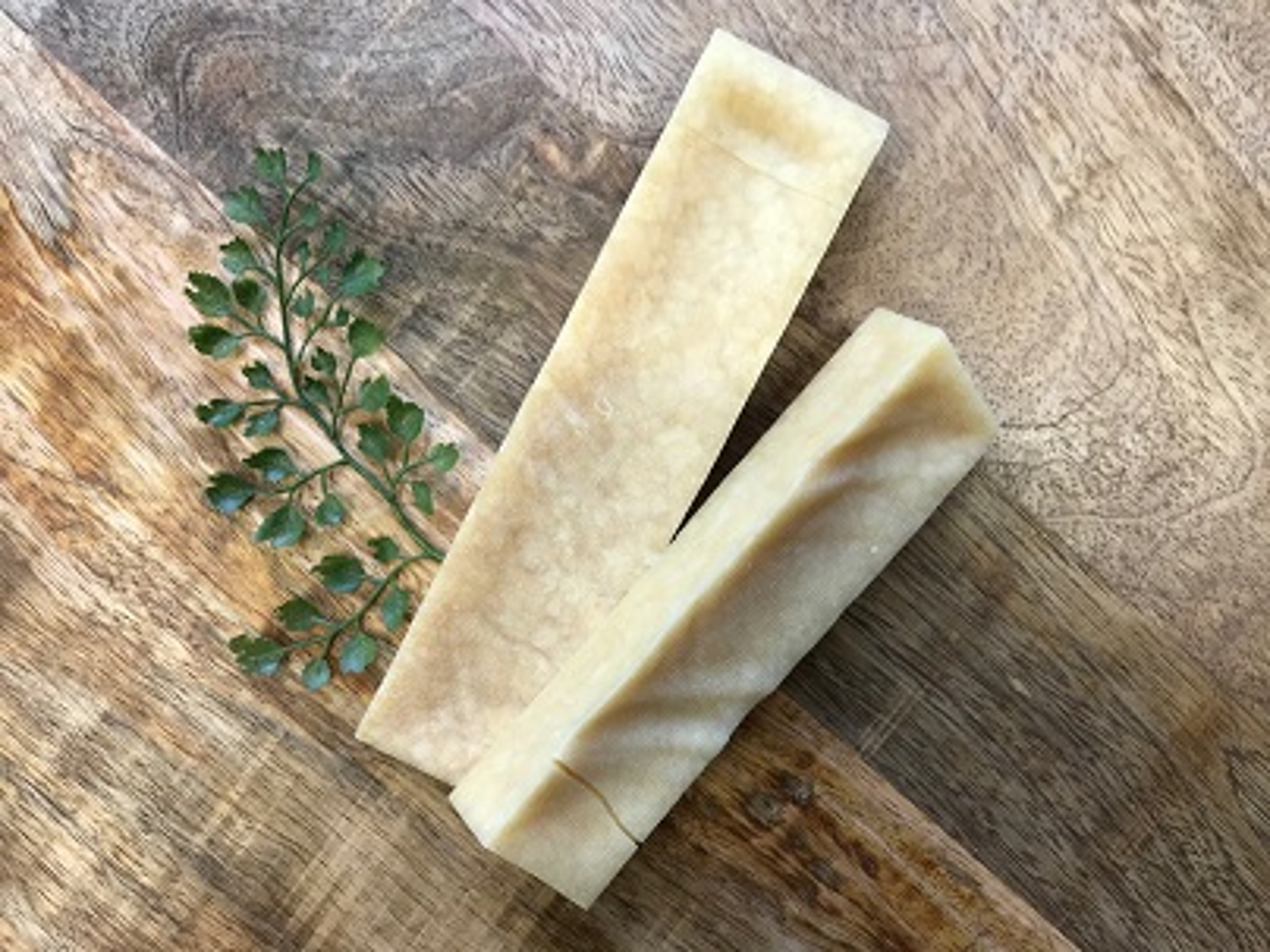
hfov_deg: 63.4
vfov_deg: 49.7
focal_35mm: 28
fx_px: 1027
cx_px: 635
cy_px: 476
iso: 25
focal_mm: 3.99
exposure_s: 1/50
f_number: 1.8
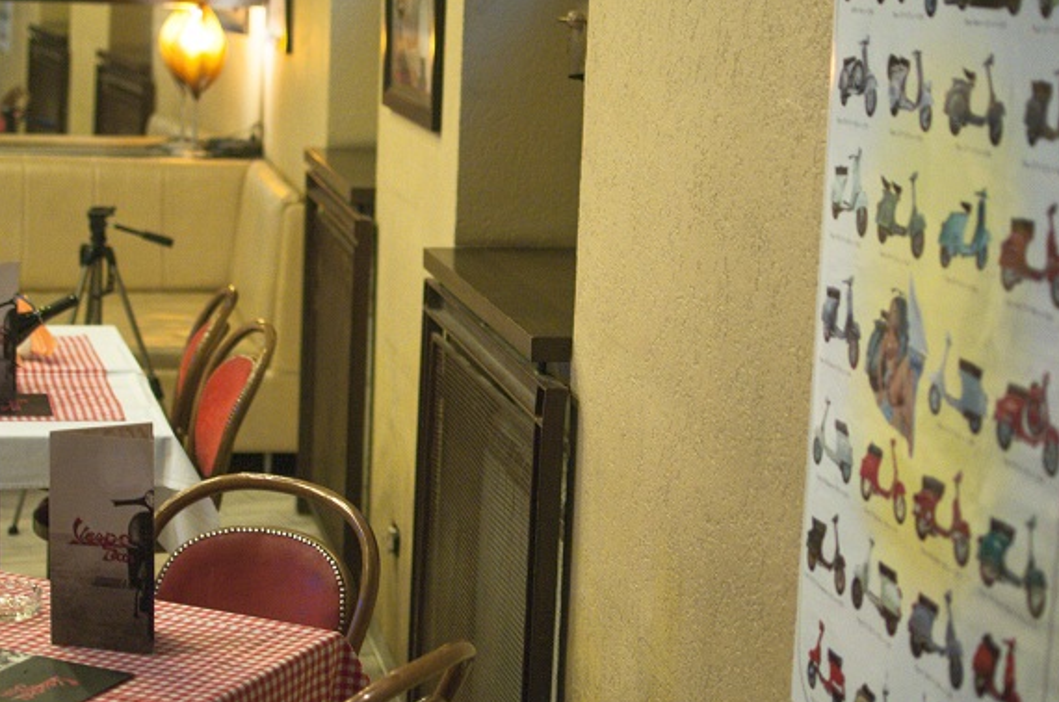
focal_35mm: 74
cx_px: 578
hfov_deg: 27.5
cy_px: 358
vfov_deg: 18.4
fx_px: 2164
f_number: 1.8
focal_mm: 35
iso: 800
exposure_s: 1/50
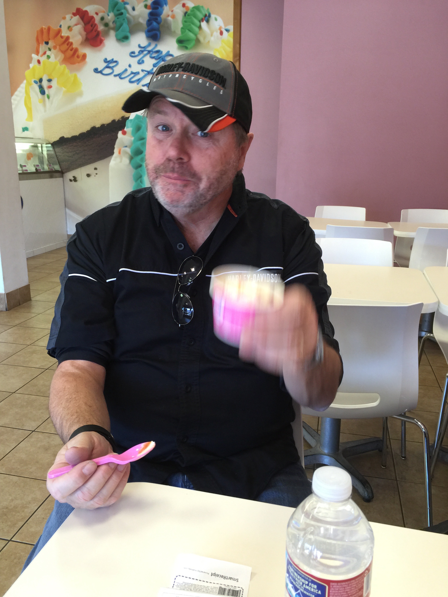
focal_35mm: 29
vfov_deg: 61.7
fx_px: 500
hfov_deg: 48.2
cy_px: 298
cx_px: 224
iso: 32
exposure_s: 1/15
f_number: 2.2
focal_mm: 4.15
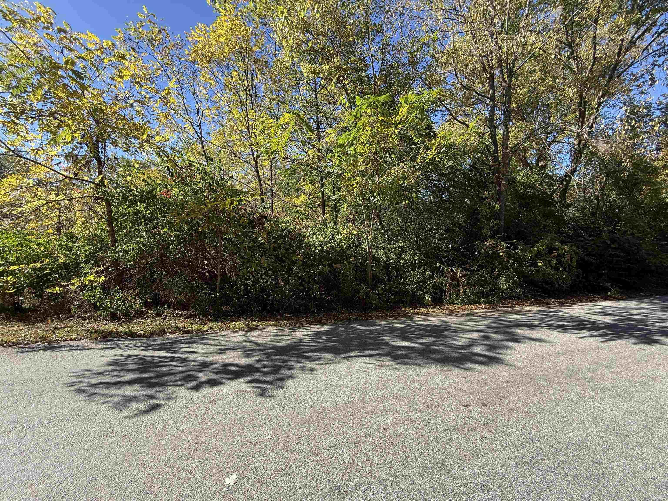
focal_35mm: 14
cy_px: 250
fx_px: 270
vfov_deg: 85.7
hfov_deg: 102.1
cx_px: 334
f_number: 2.2
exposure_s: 1/338
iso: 50
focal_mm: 2.22
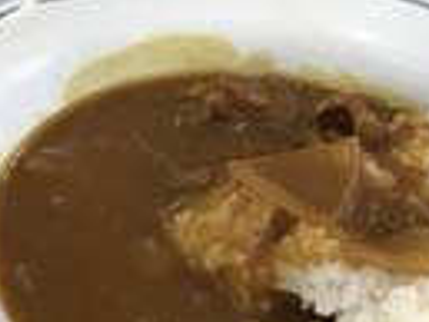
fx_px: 943
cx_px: 442
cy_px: 271
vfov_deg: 19.2
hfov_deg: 24.3
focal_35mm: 76
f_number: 1.8
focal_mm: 3.99
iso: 25
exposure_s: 1/33
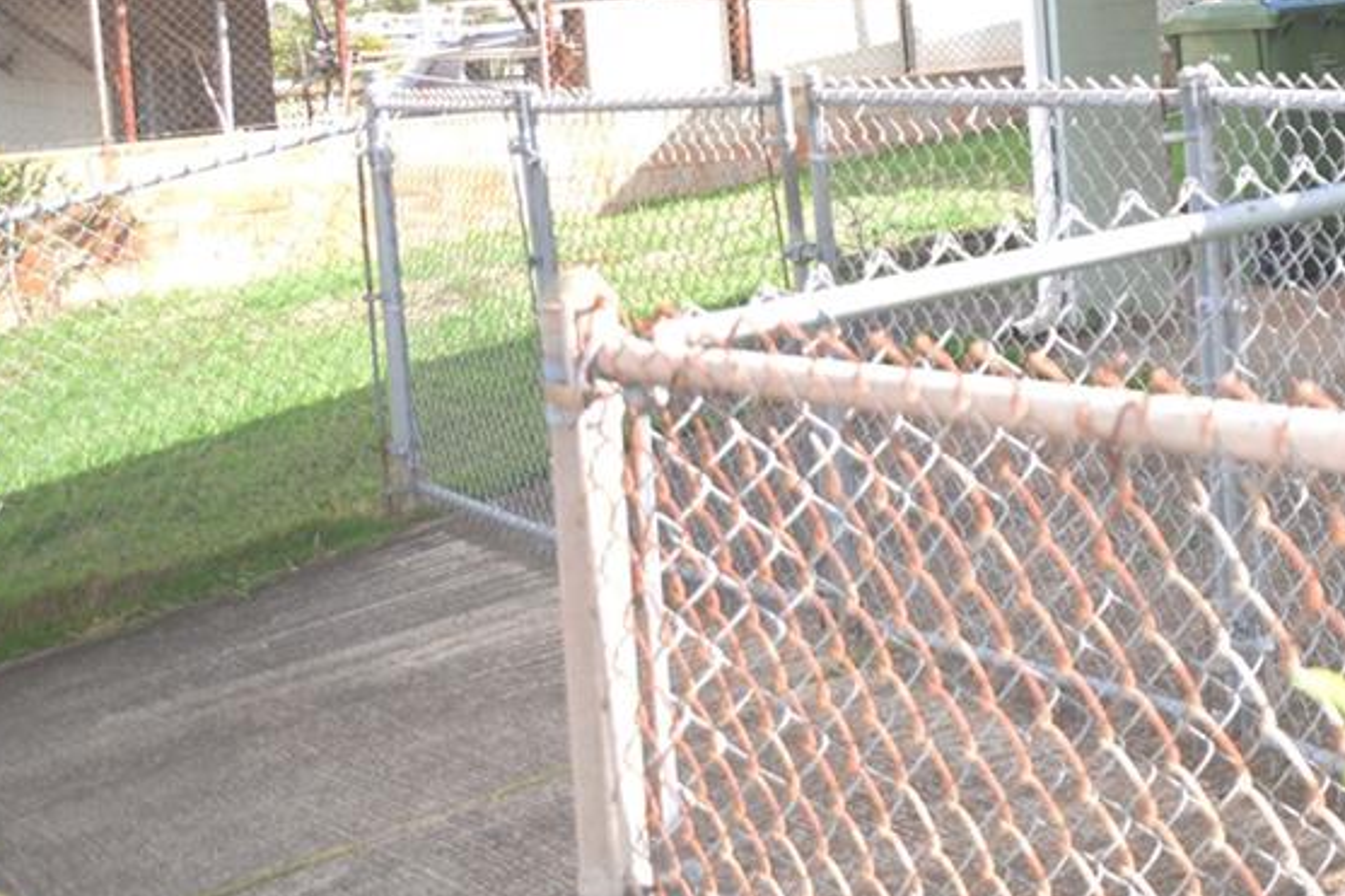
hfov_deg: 24.3
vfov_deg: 19.2
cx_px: 1898
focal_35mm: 69
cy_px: 4
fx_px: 2577
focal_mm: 24
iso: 100
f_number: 3.5
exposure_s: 1/125
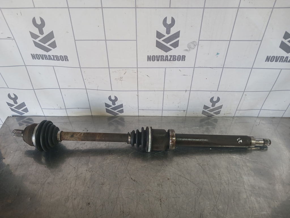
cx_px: 145
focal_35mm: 27
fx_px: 226
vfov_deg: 51.4
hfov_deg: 65.3
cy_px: 109
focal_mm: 4
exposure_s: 1/50
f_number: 1.8
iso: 100
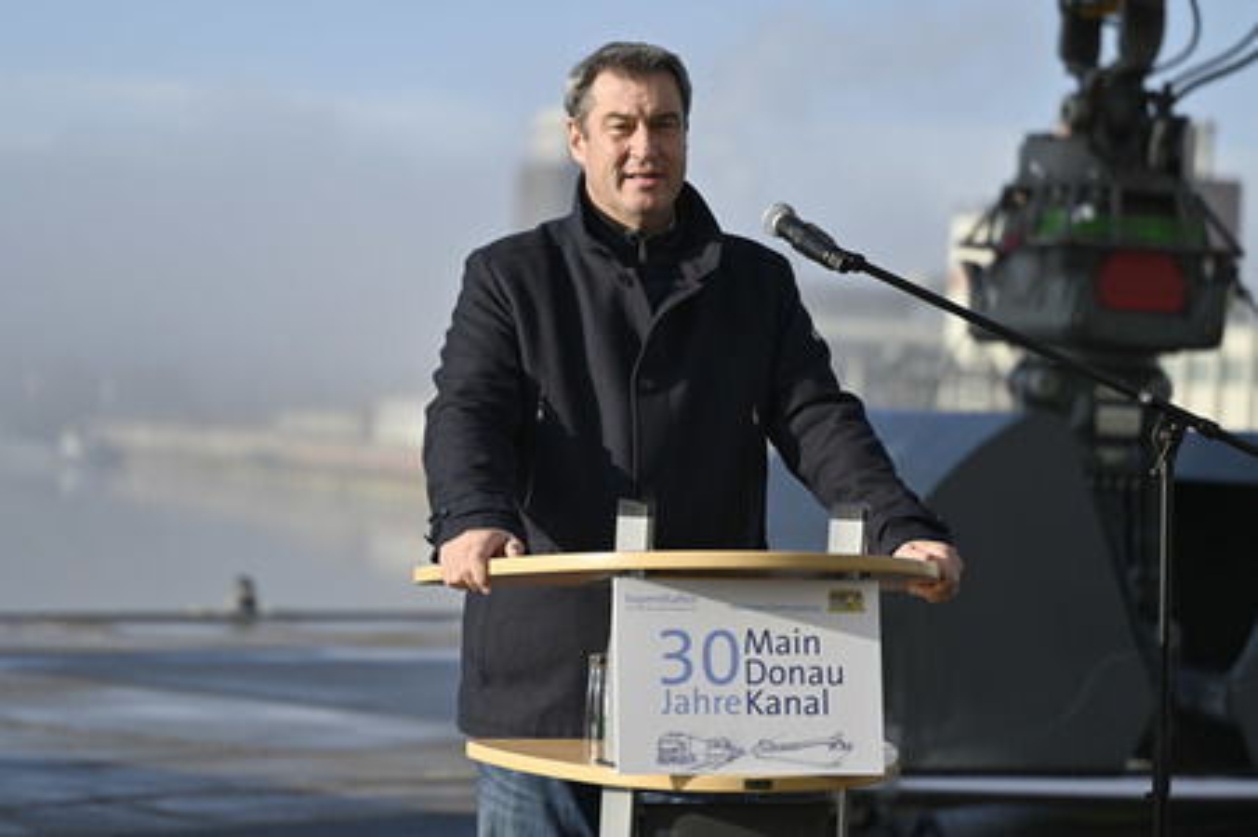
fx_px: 3178
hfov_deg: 22.4
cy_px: 418
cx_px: 629
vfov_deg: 15.0
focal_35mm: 91
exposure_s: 1/1600
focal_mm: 91
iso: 64
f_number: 2.8
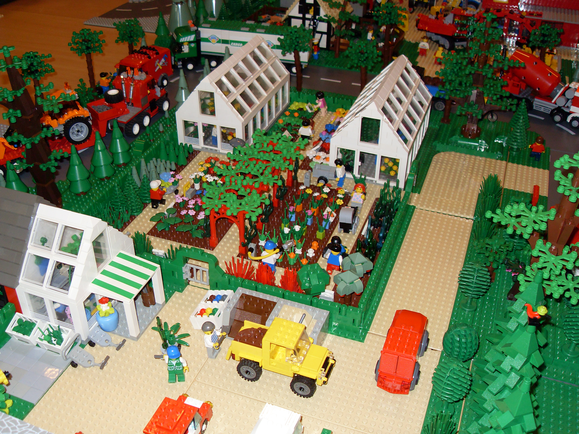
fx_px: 619
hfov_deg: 50.1
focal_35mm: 37
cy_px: 217
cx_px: 290
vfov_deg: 38.7
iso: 100
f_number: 2.8
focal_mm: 6.3
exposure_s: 1/45
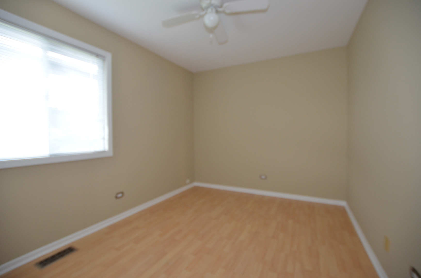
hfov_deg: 100.5
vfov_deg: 77.1
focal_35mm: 15
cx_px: 210
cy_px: 139
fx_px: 175
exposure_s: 1/60
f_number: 4
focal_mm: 10
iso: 1000
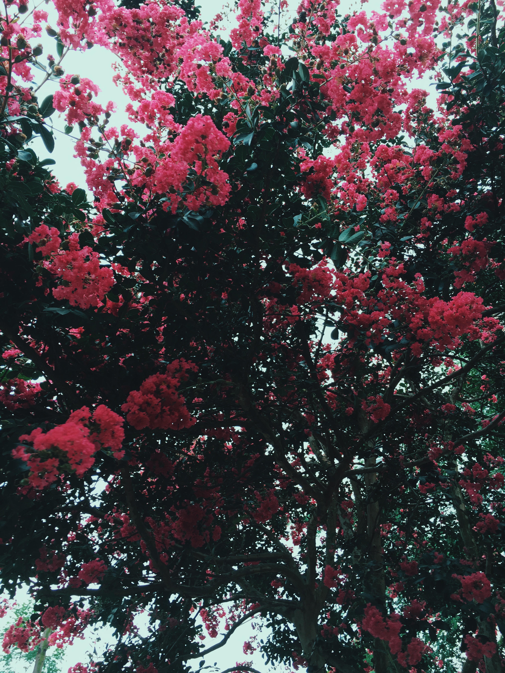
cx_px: 252
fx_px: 564
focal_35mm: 29
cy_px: 336
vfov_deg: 61.7
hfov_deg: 48.2
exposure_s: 1/60
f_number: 2.2
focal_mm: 4.15
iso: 25
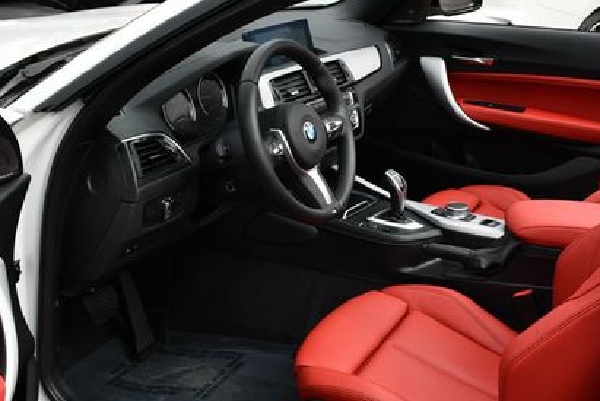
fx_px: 934
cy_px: 246
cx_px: 419
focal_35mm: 56
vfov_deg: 24.2
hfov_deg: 35.1
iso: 140
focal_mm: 18
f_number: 8
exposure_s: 1/250
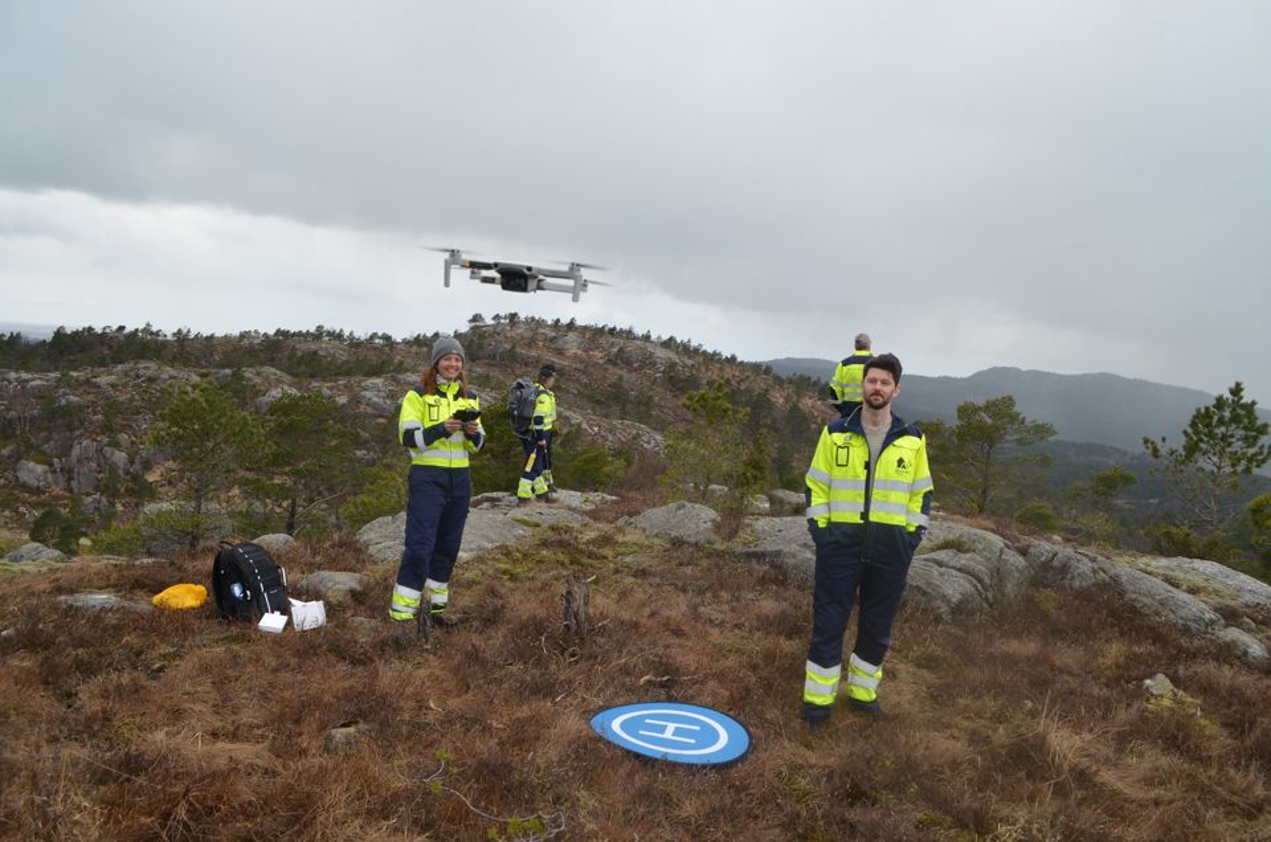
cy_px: 421
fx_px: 951
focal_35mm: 27
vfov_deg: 47.7
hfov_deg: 67.5
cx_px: 636
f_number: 8
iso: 200
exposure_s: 1/250
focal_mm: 18
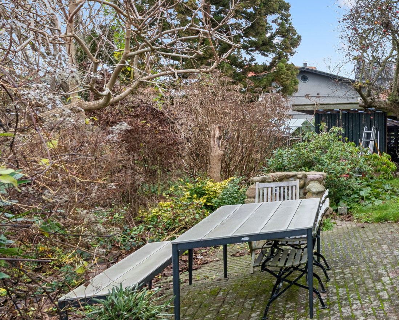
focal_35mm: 36
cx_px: 528
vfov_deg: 41.0
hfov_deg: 34.3
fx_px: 425
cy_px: 134
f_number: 13
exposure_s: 1/13
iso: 200
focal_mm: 14
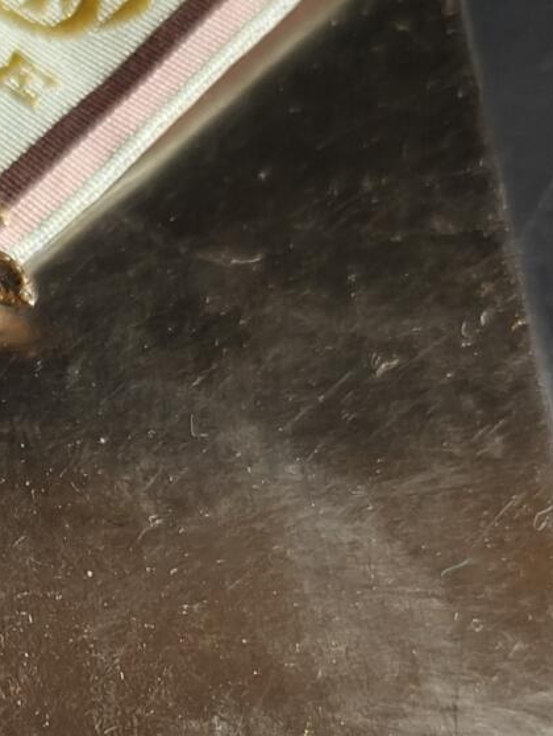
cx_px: -113
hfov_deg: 18.8
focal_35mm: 74
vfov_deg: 24.9
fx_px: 1574
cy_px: 764
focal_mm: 6.06
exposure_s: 1/50
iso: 320
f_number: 1.6
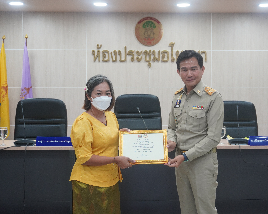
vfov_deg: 28.8
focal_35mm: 53
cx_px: 156
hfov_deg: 35.6
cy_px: 107
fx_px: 417
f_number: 5
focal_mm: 31
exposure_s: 1/50
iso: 640
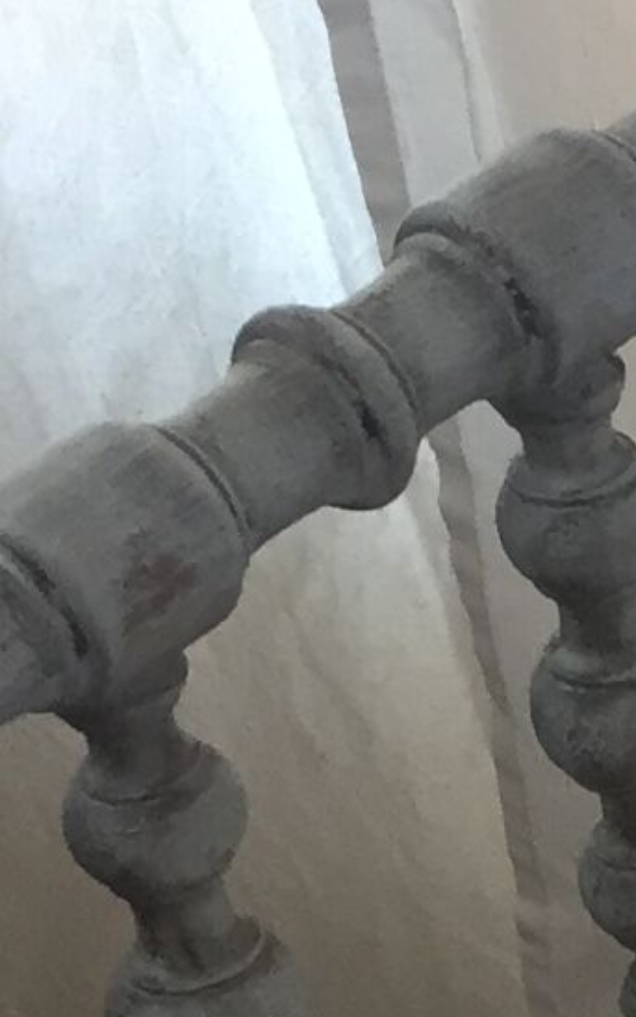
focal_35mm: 183
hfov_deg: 6.7
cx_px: 1676
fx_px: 5070
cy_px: 1631
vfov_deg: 10.9
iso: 32
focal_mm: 4.15
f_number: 2.2
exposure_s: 1/33
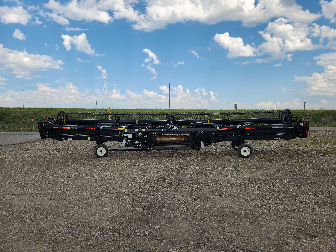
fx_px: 223
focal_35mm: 23
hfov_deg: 73.9
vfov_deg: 58.9
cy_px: 126
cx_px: 168
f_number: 1.8
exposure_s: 1/1067
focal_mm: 5.4
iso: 20
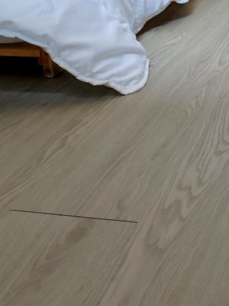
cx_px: 249
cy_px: -14
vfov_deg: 30.4
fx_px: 512
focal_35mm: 58
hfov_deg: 23.7
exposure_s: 1/17
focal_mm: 4.7
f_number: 1.79
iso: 2556
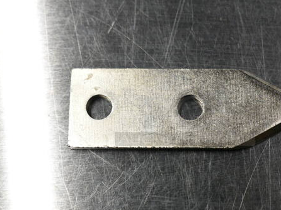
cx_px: 185
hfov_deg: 24.6
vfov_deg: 18.6
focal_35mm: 79
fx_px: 641
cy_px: 113
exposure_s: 1/250
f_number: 9
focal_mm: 40
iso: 6400
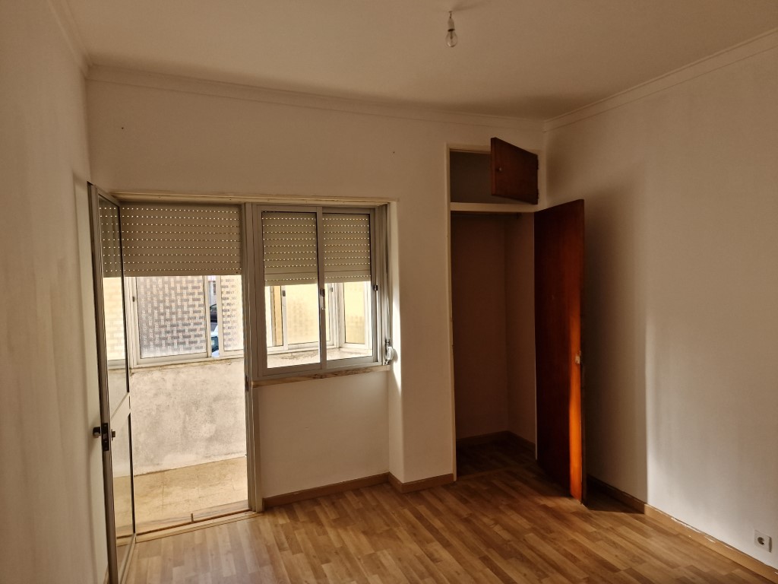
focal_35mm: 23
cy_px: 292
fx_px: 517
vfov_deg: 58.9
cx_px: 389
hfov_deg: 73.9
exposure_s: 1/100
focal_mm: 6.4
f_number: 1.8
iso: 50
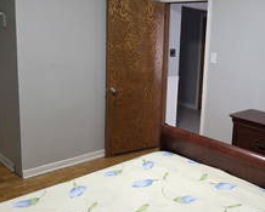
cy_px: 88
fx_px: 291
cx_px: 205
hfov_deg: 46.8
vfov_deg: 40.1
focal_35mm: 37
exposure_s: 1/120
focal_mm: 6.3
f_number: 1.7
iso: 800
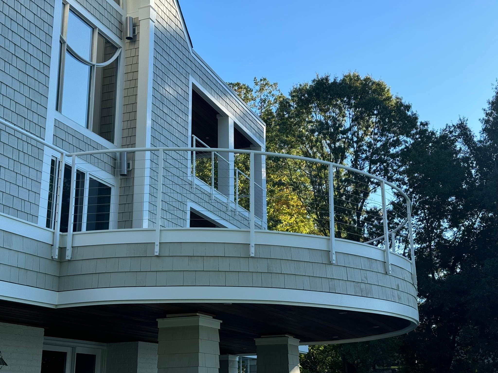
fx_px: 691
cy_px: 186
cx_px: 249
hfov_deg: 39.7
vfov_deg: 30.3
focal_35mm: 48
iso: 64
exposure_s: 1/1366
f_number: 1.78
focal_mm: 6.76
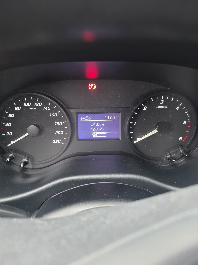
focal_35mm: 23
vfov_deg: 73.9
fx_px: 175
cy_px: 132
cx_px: 99
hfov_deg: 58.9
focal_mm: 6.25
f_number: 1.7
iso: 400
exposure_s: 1/60
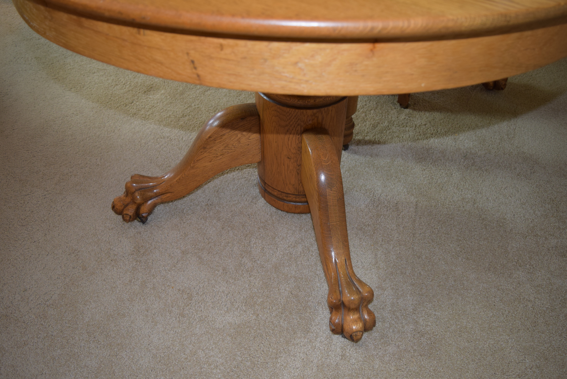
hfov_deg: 59.5
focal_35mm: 32
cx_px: 284
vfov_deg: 41.8
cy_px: 190
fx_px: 496
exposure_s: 1/30
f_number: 3.8
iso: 450
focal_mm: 21
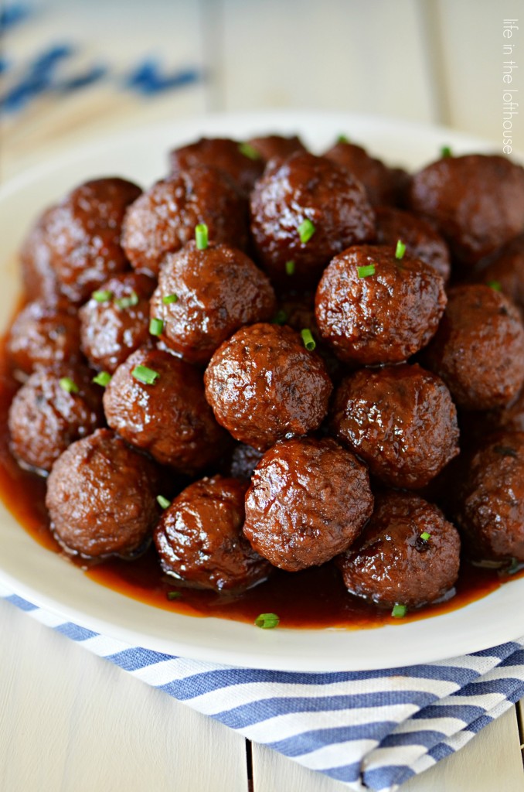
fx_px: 3455
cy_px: 396
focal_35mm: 158
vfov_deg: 13.1
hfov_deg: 8.7
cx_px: 262
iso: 800
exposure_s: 1/200
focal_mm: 105
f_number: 4
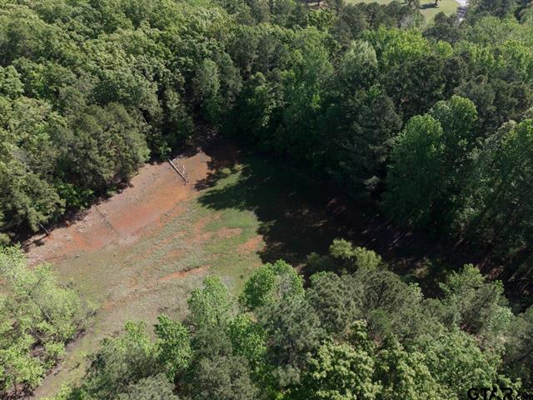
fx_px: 370
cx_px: 266
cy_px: 200
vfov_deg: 56.8
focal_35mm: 24
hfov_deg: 71.6
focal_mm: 8.67
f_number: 1.8
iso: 100
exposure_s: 1/1250
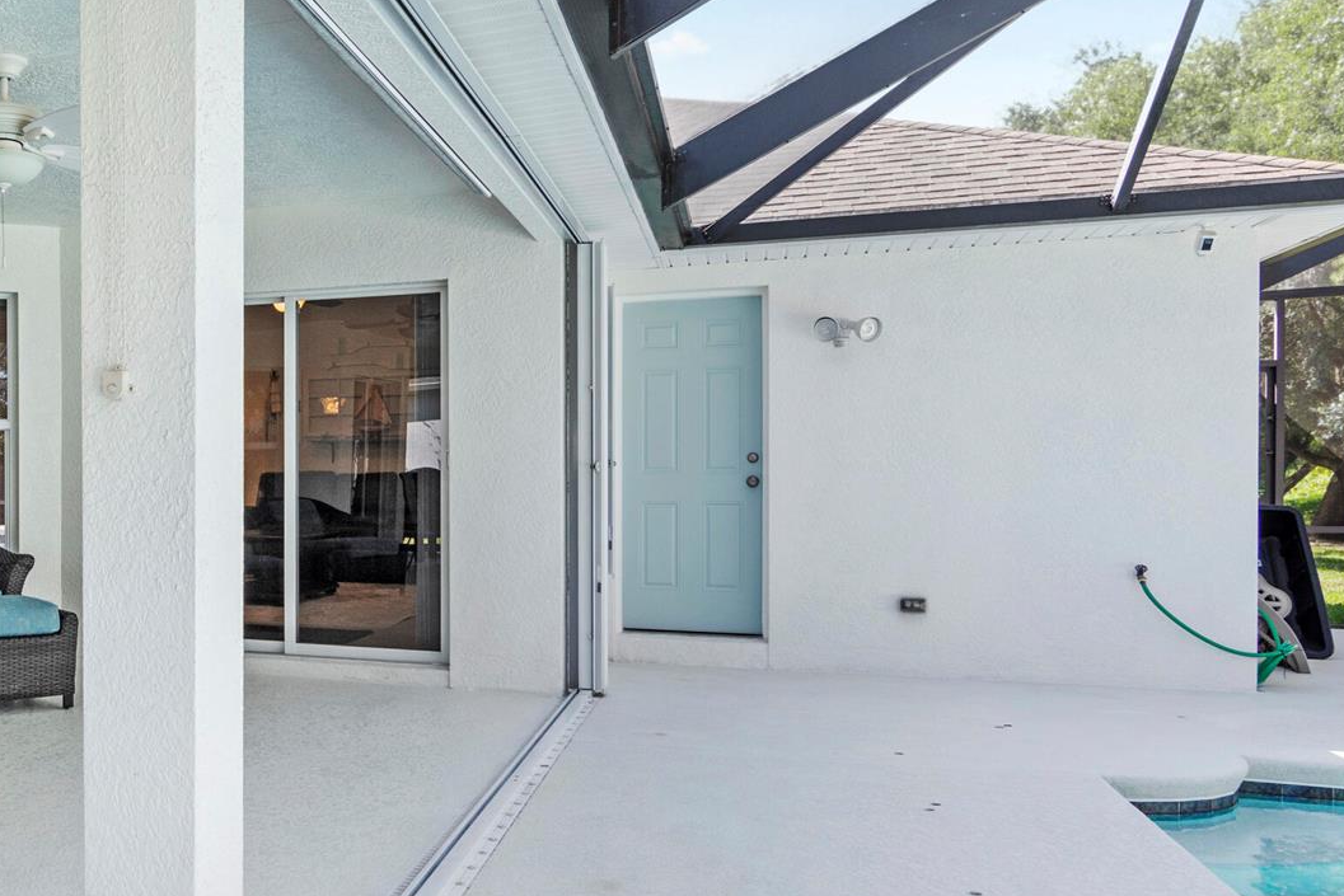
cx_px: 158
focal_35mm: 32
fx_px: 1194
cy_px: 473
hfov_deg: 52.4
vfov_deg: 41.1
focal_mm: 11
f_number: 6.3
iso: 320
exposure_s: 1/125
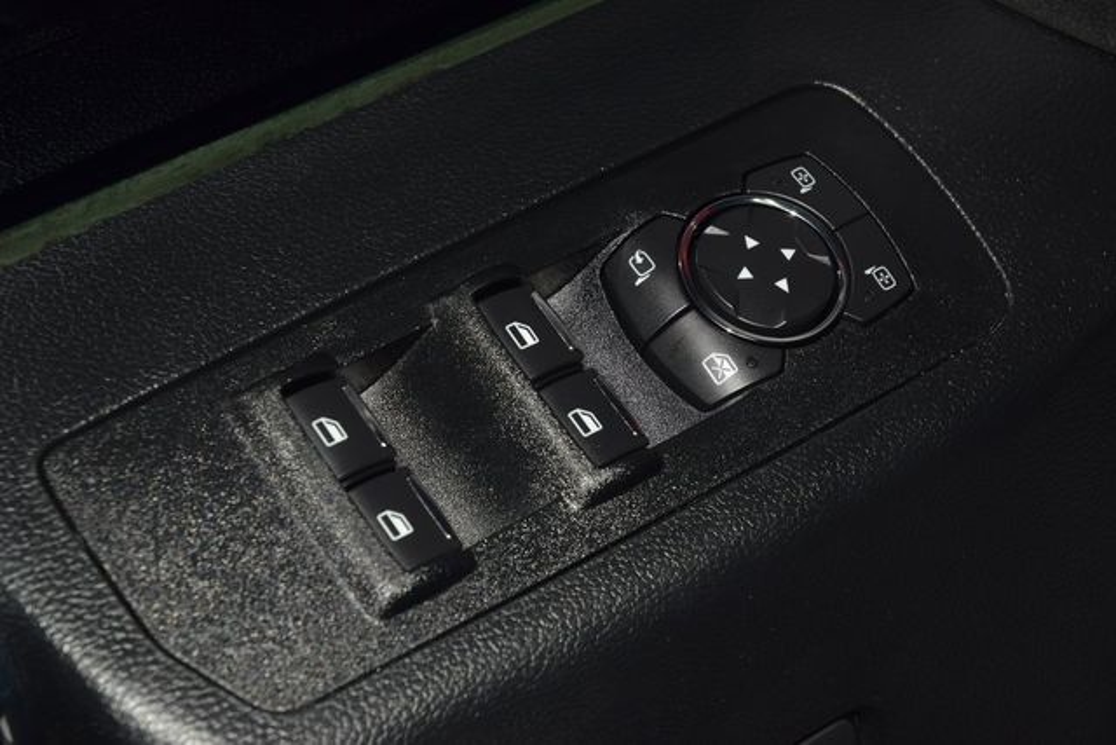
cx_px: 558
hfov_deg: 19.5
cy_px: 372
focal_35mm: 105
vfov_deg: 13.0
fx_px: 3256
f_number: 8
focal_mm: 70
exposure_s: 1/125
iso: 100
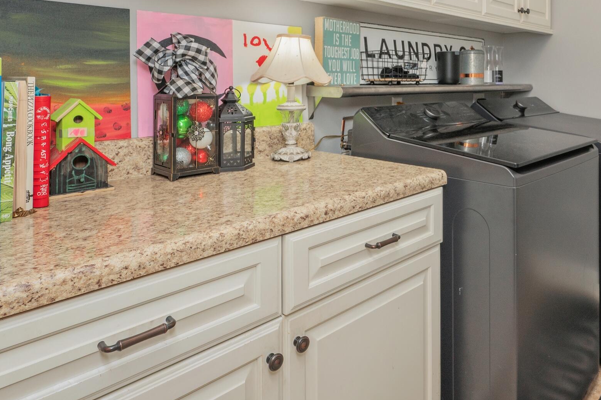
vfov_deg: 45.1
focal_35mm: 27
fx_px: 450
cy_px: 71
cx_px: 412
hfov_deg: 65.2
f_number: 9
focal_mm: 14
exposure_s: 1/30
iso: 200
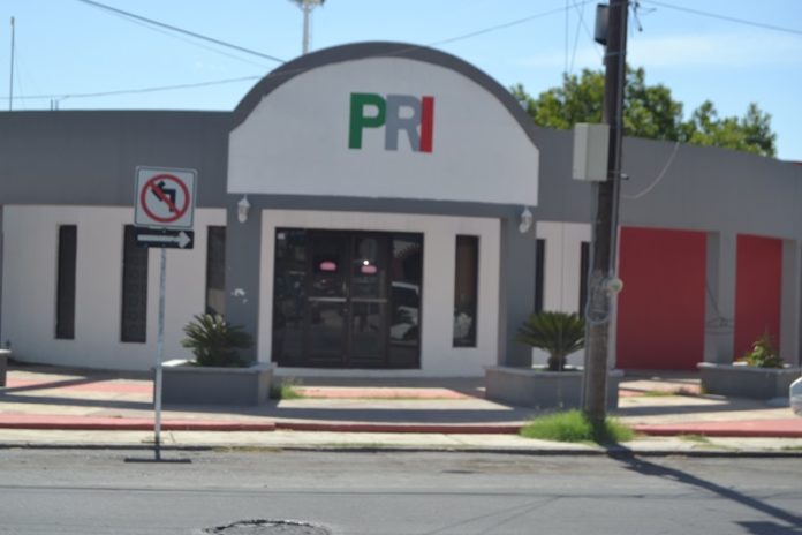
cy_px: 268
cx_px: 401
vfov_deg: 23.8
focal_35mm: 57
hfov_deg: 35.1
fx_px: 1270
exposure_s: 1/250
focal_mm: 38
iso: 100
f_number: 8
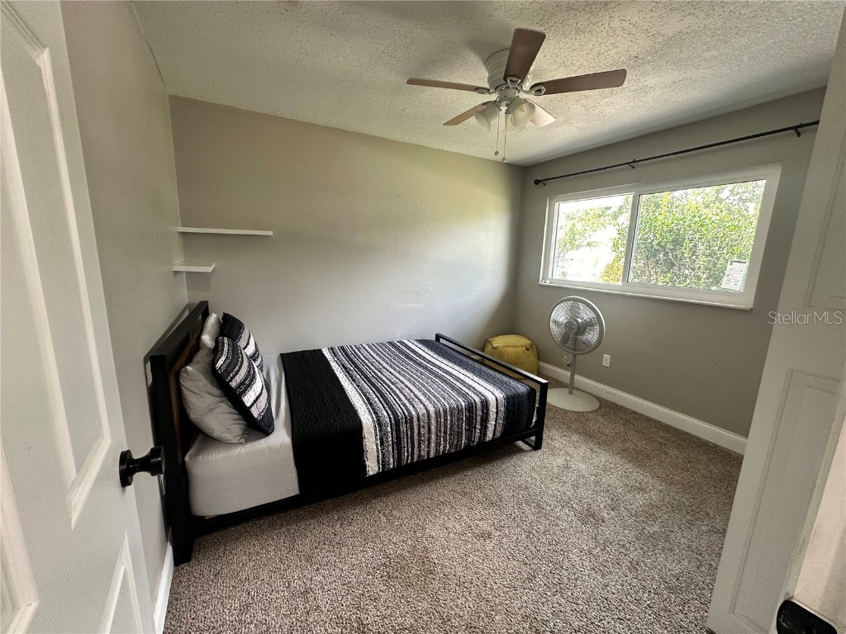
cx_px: 423
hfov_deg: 102.1
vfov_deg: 85.7
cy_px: 317
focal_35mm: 14
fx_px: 342
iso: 200
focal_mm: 2.22
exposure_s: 1/120
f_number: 2.2
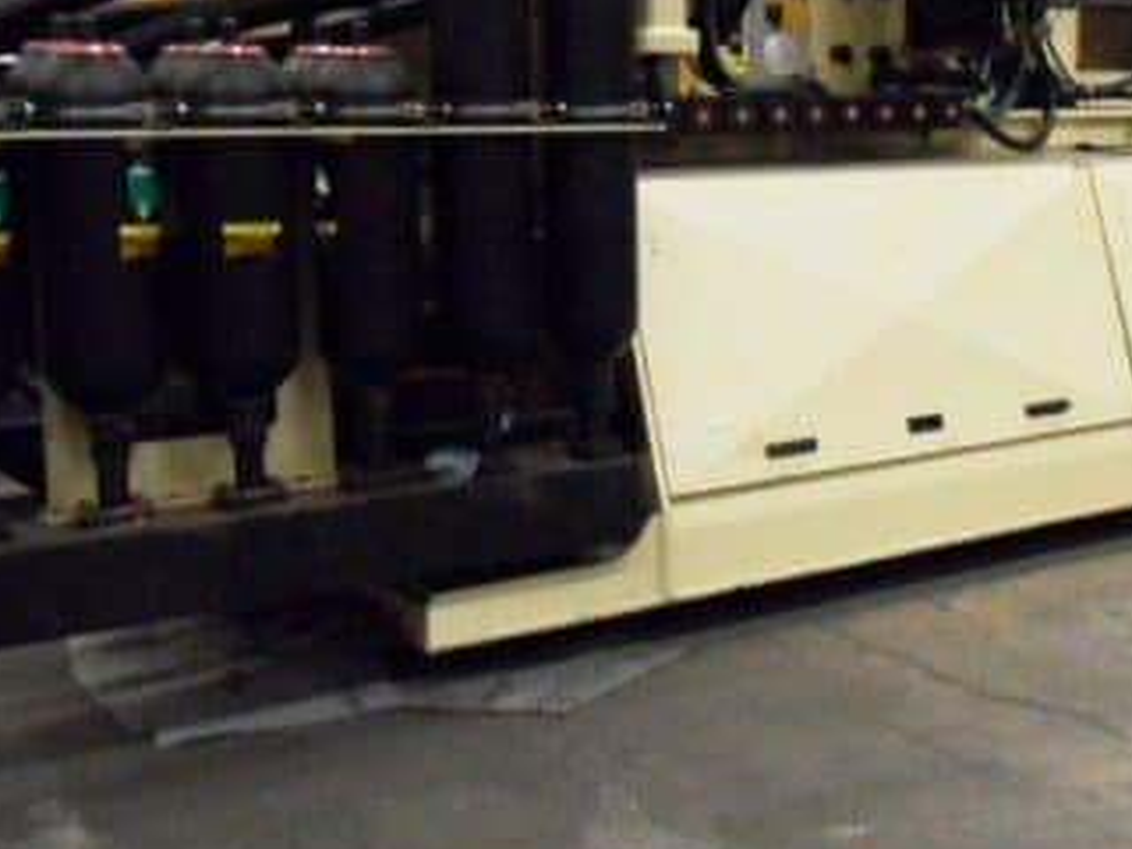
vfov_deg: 30.2
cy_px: 329
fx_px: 1570
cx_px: 990
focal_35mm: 48
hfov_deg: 37.4
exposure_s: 1/45
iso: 640
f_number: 3.2
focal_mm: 3.9
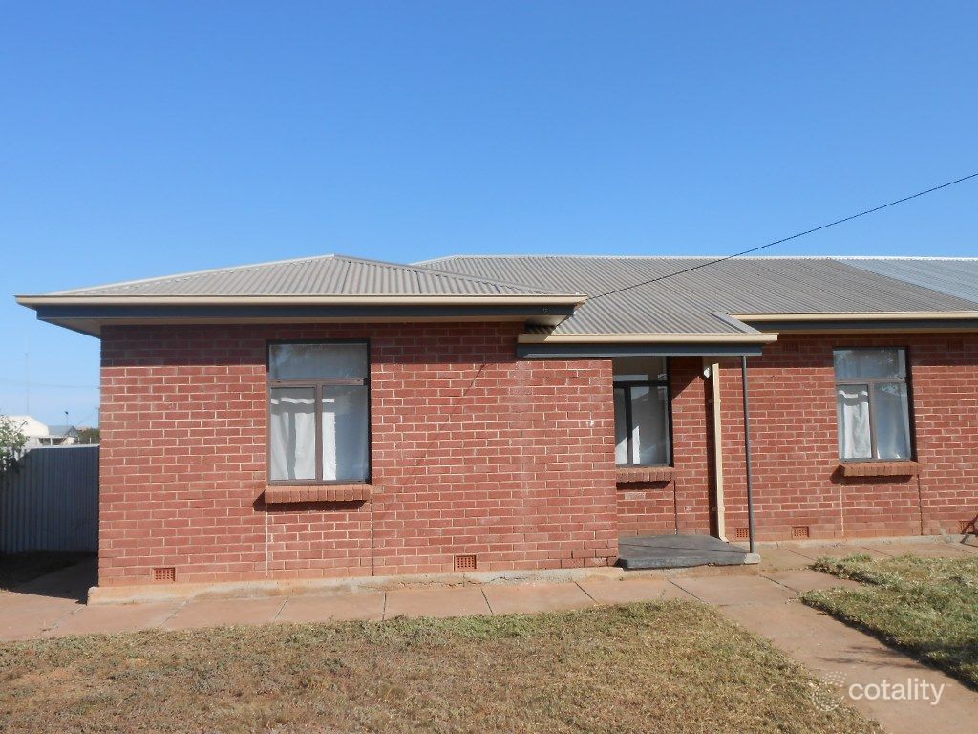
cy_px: 367
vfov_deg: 46.8
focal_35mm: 30
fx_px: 848
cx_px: 489
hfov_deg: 60.0
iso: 80
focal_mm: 5.3
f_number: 3.8
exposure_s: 1/800
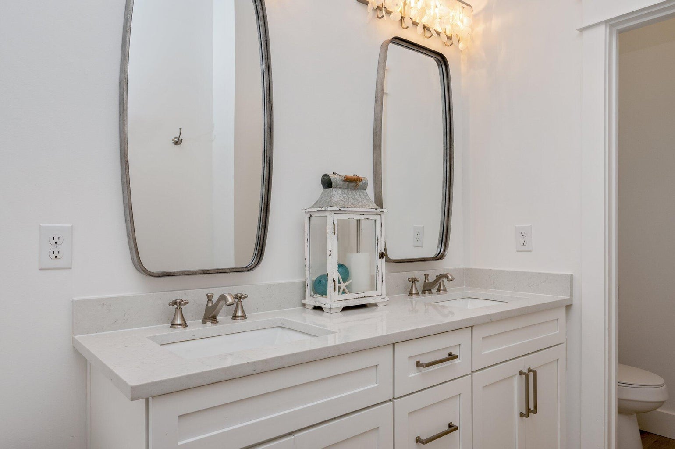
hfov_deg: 74.9
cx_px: 338
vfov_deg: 54.0
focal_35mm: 24
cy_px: 224
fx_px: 440
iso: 320
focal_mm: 23.5
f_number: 9
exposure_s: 1/60
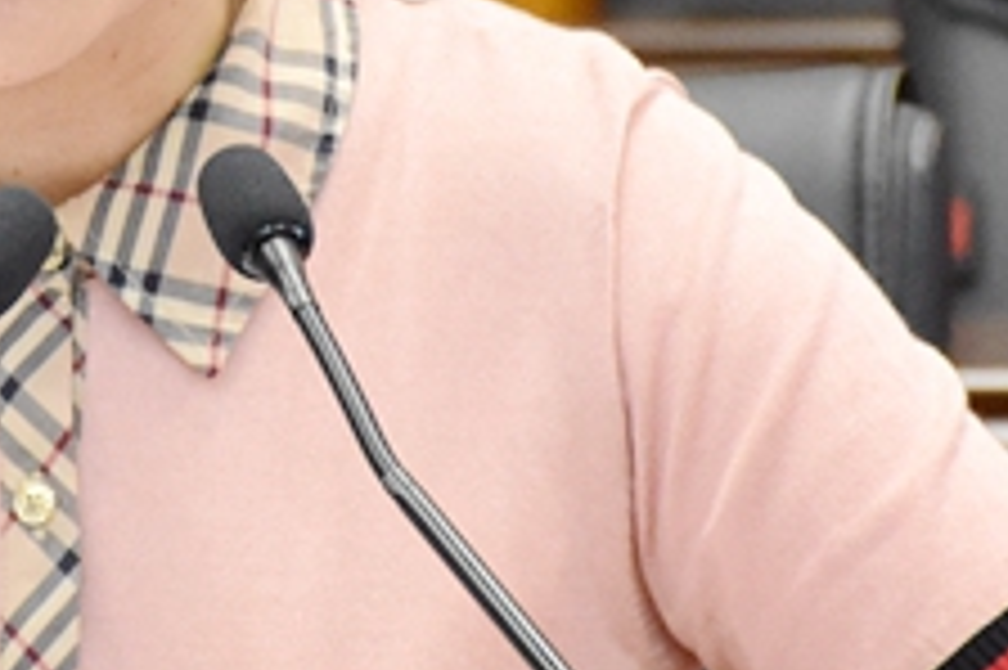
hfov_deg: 4.0
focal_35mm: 510
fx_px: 14263
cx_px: 45
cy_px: 38
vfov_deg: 2.7
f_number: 5.3
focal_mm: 95
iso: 5600
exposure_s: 1/160
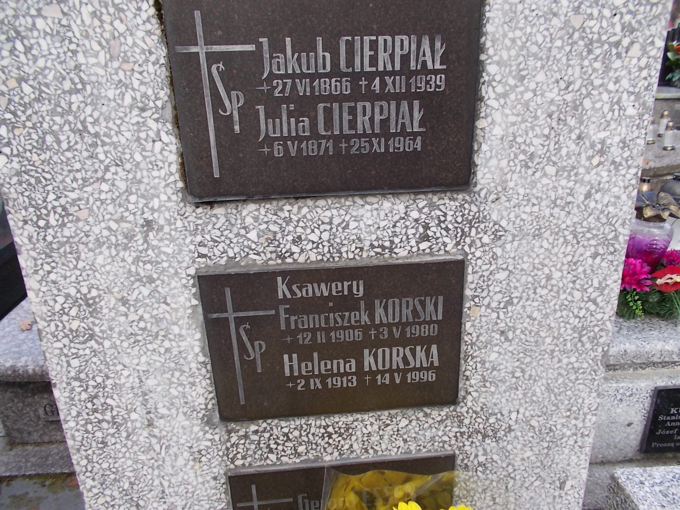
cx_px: 340
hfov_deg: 67.3
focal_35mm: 26
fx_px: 511
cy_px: 255
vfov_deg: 53.1
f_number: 3.2
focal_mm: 4.6
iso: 80
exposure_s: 1/250
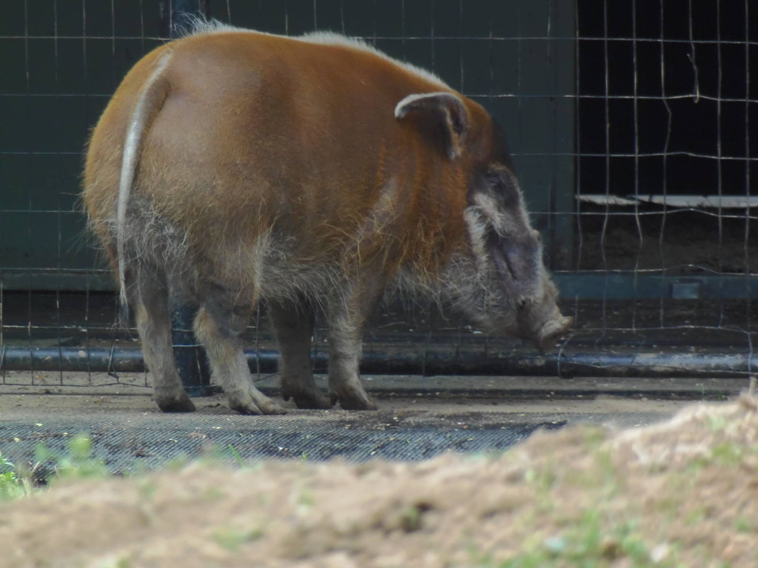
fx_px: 18919
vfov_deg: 1.7
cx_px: 379
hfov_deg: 2.3
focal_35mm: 864
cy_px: 284
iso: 200
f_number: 5.7
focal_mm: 154.8
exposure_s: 1/30
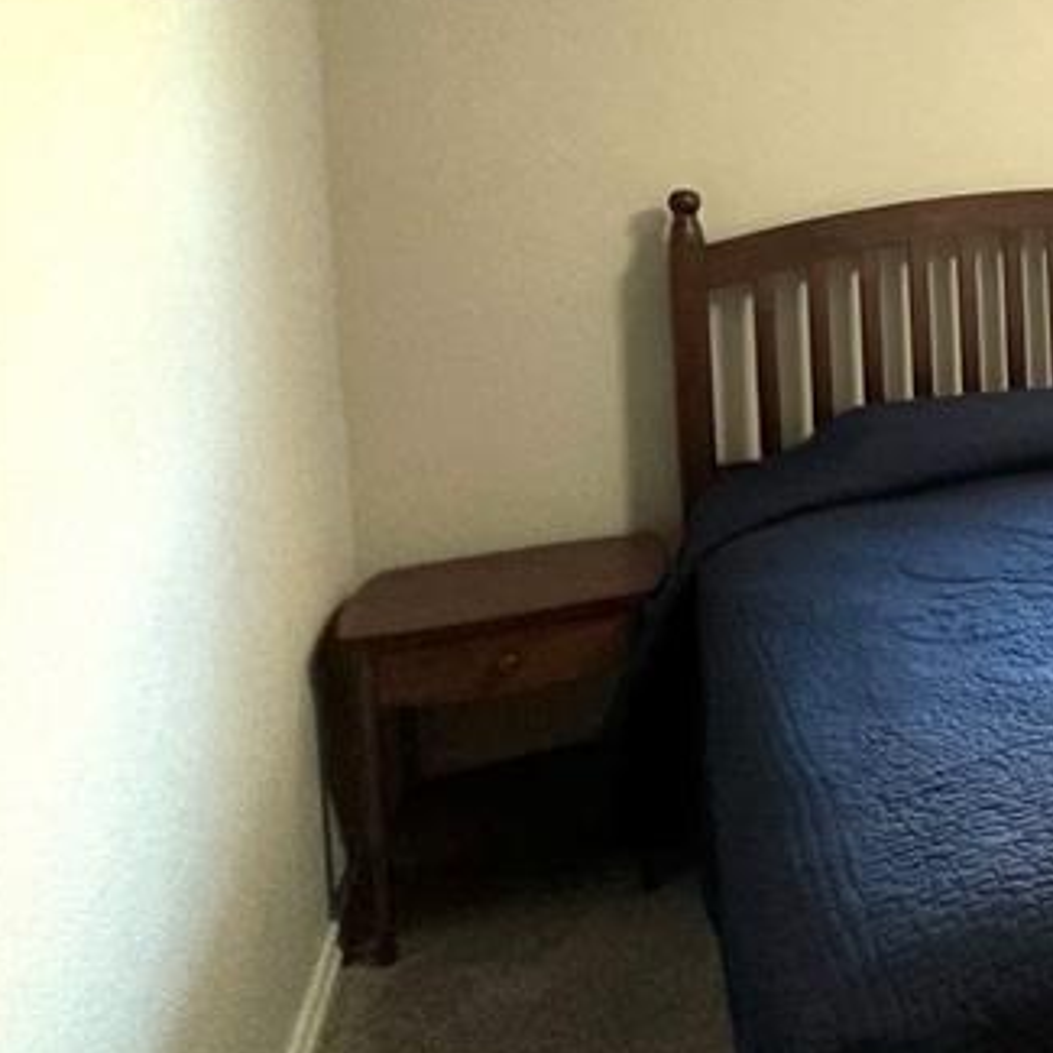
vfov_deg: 41.0
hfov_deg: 29.1
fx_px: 1342
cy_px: 211
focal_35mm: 39
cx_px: 1536
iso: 500
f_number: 2.2
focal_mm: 2.22
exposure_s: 1/60
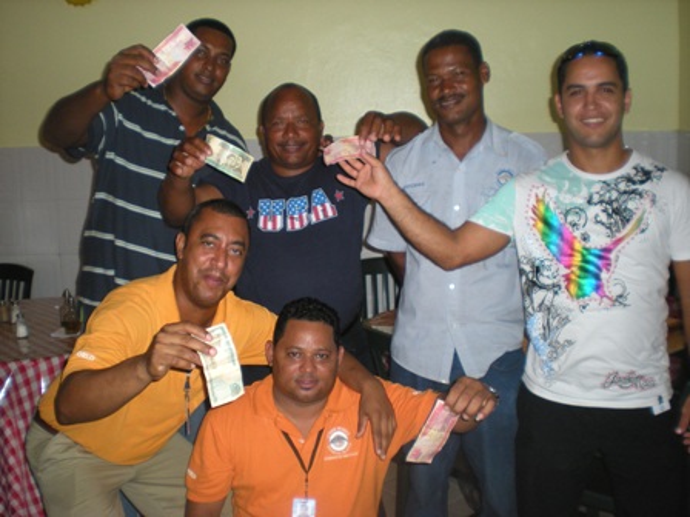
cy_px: 258
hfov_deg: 49.0
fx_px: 757
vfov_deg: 37.7
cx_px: 345
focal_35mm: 38
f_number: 3.1
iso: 194
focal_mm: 6.3
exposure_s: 1/60
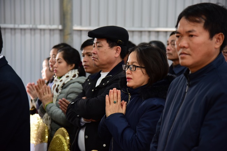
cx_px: 114
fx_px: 580
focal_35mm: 92
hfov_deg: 22.1
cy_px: 76
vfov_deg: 14.9
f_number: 4
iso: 1250
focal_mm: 92
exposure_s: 1/60
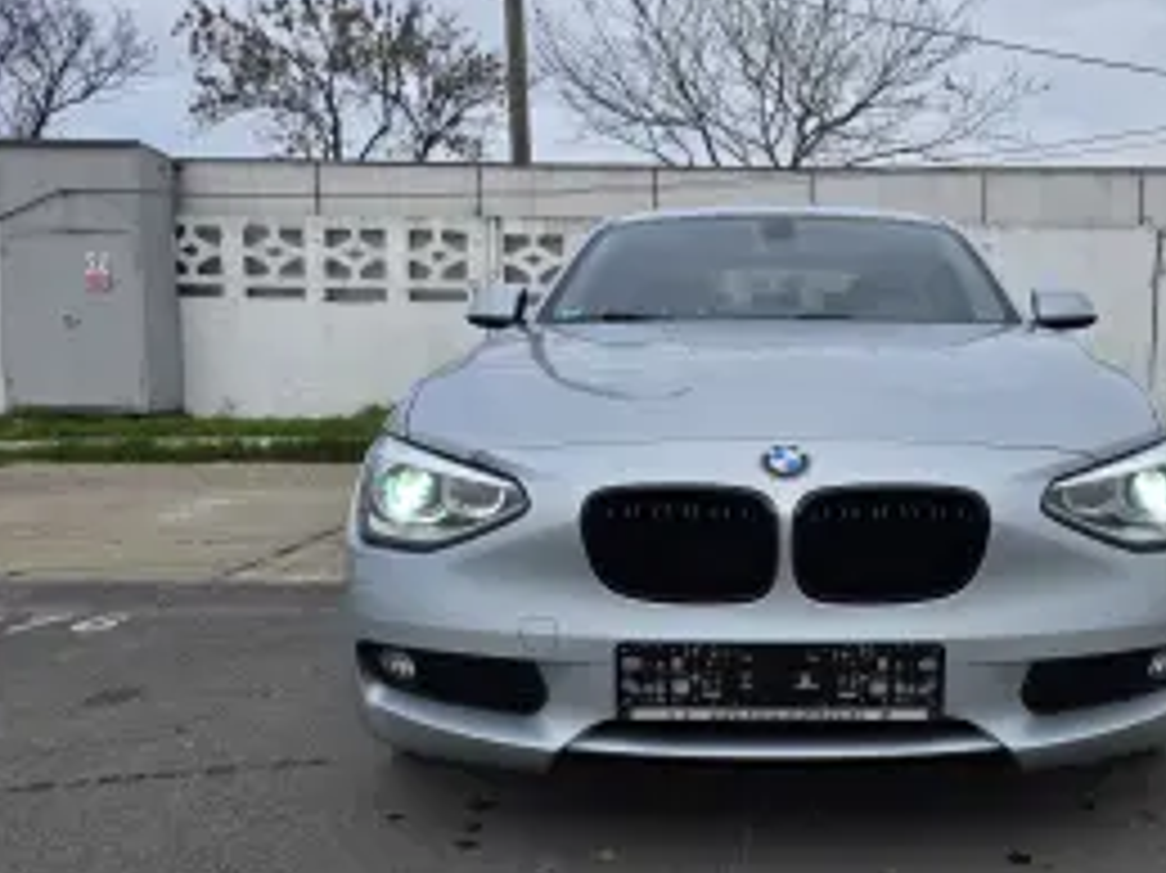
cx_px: 788
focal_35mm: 32
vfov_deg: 44.1
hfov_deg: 55.5
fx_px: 1077
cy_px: 482
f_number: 1.7
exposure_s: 1/2897
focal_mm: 6.3
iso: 40
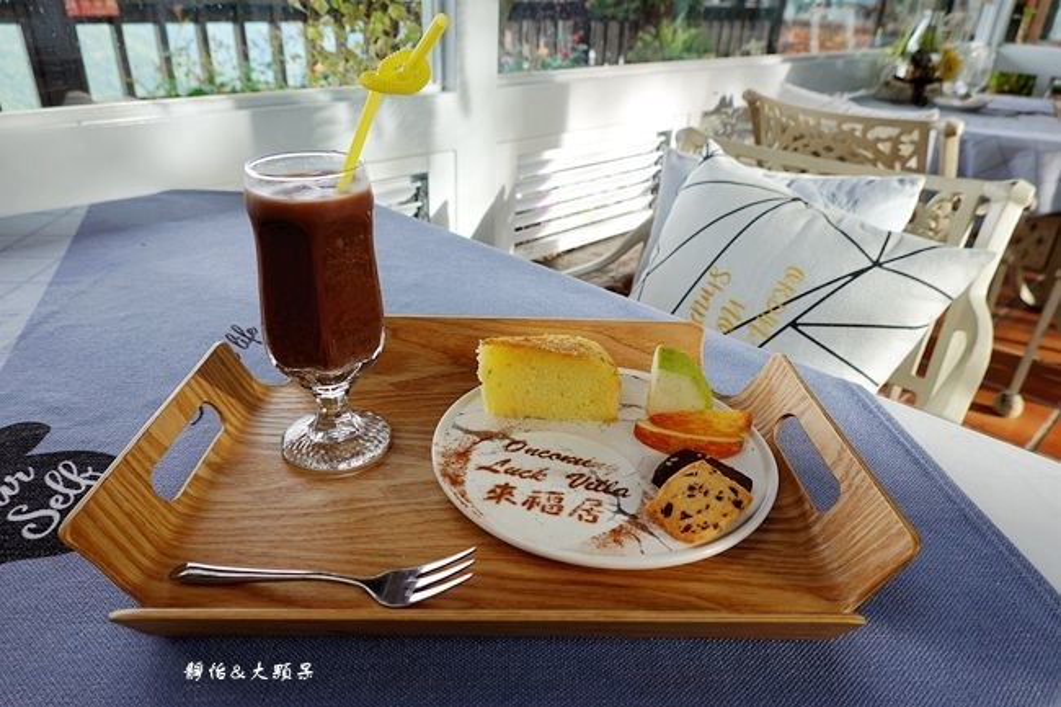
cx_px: 530
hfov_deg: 73.8
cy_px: 354
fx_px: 707
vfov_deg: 53.1
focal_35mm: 24
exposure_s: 1/160
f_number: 2.8
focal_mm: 9
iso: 125
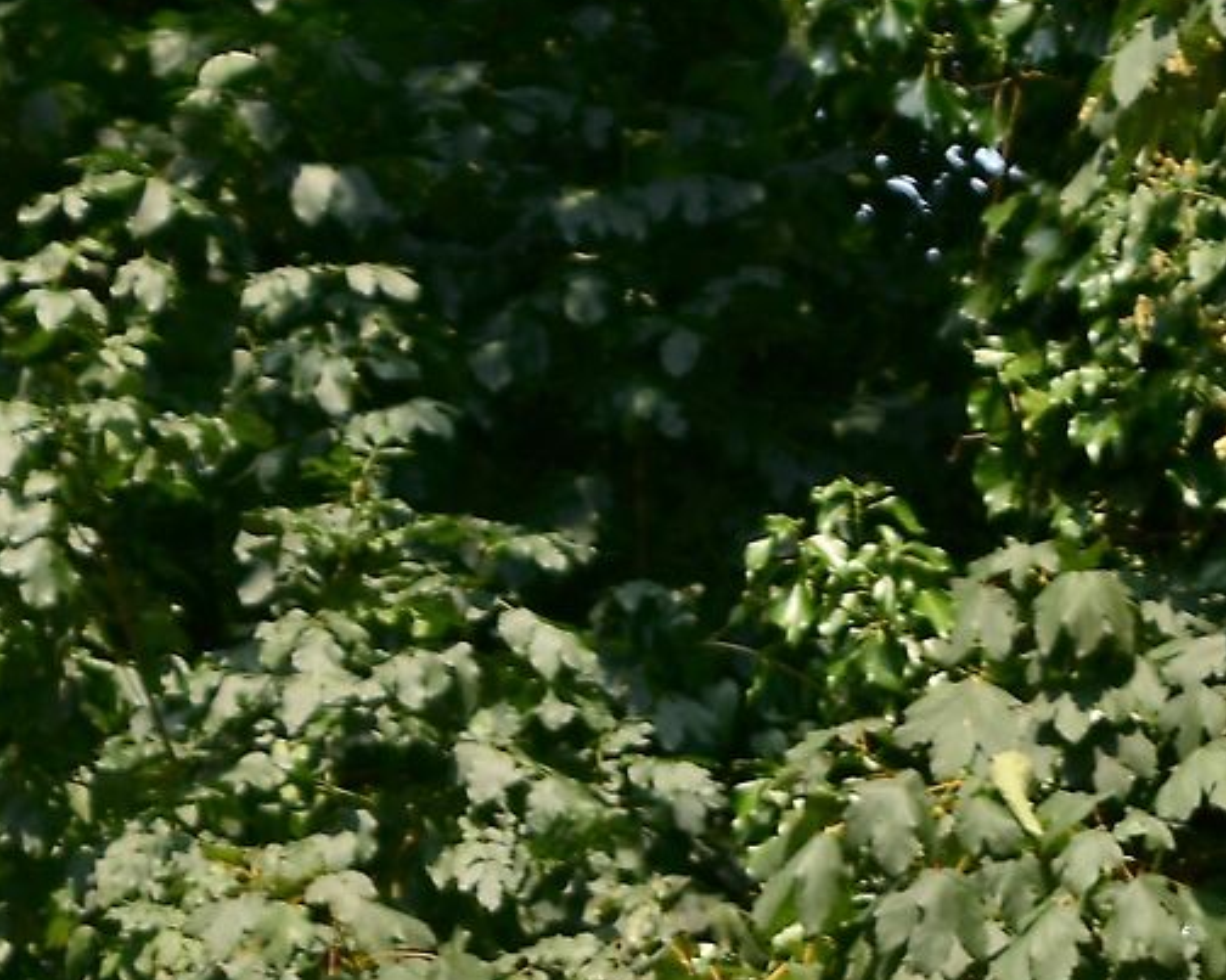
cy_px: 1753
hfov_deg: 4.1
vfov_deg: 3.3
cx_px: 1703
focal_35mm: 469
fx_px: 17014
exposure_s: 1/400
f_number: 5
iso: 100
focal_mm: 70
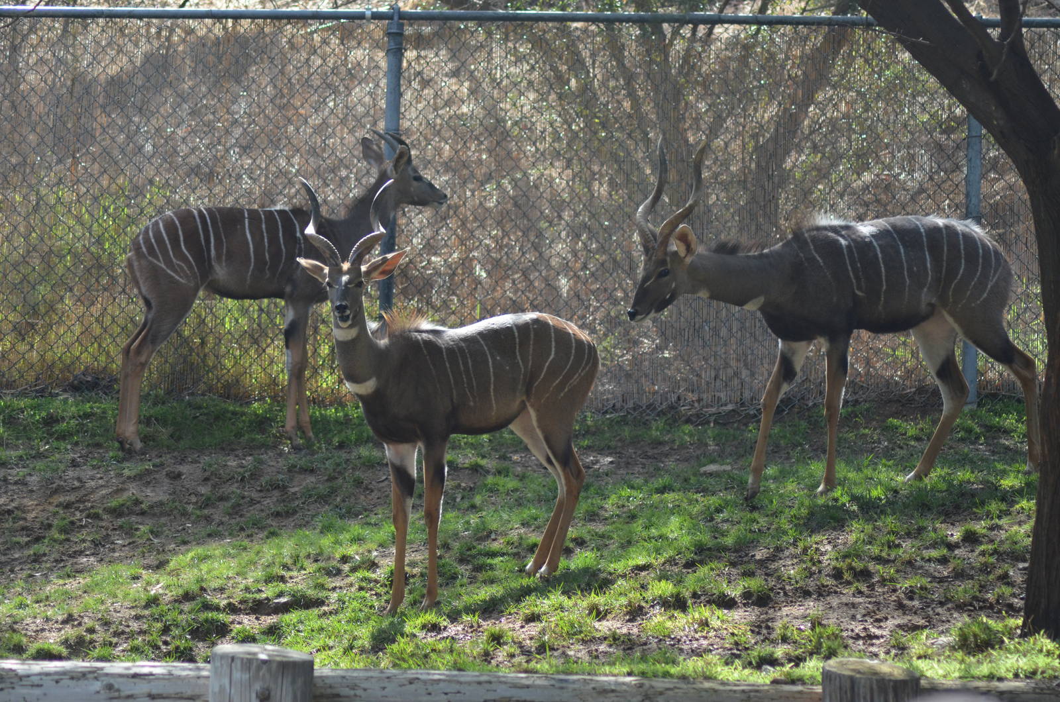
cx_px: 530
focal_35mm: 225
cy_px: 351
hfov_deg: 9.2
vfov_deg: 6.1
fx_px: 6612
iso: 640
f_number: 4.2
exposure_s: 1/1000
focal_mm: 150
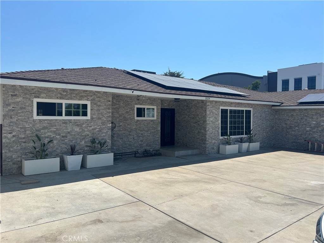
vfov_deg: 53.1
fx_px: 243
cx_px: 162
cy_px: 122
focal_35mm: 26
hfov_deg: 67.3
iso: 50
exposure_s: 1/6211
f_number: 1.5
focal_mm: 5.7
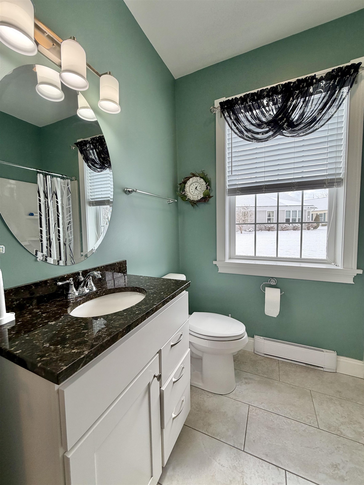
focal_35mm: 14
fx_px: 196
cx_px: 182
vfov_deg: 102.1
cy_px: 242
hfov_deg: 85.7
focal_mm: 2.22
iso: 64
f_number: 2.2
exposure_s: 1/182
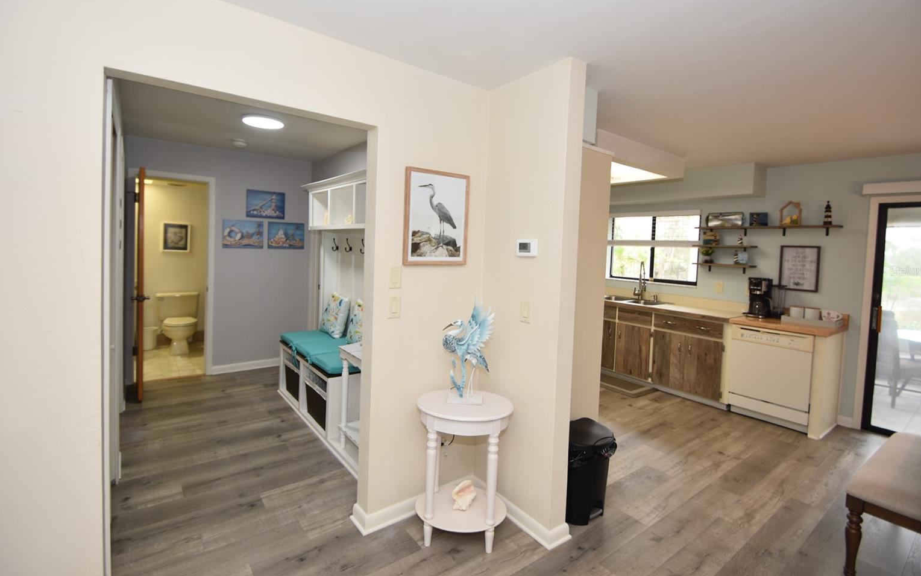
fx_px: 402
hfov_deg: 97.8
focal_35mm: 16
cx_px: 462
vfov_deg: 71.2
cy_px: 271
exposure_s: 1/60
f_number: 4
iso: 280
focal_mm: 10
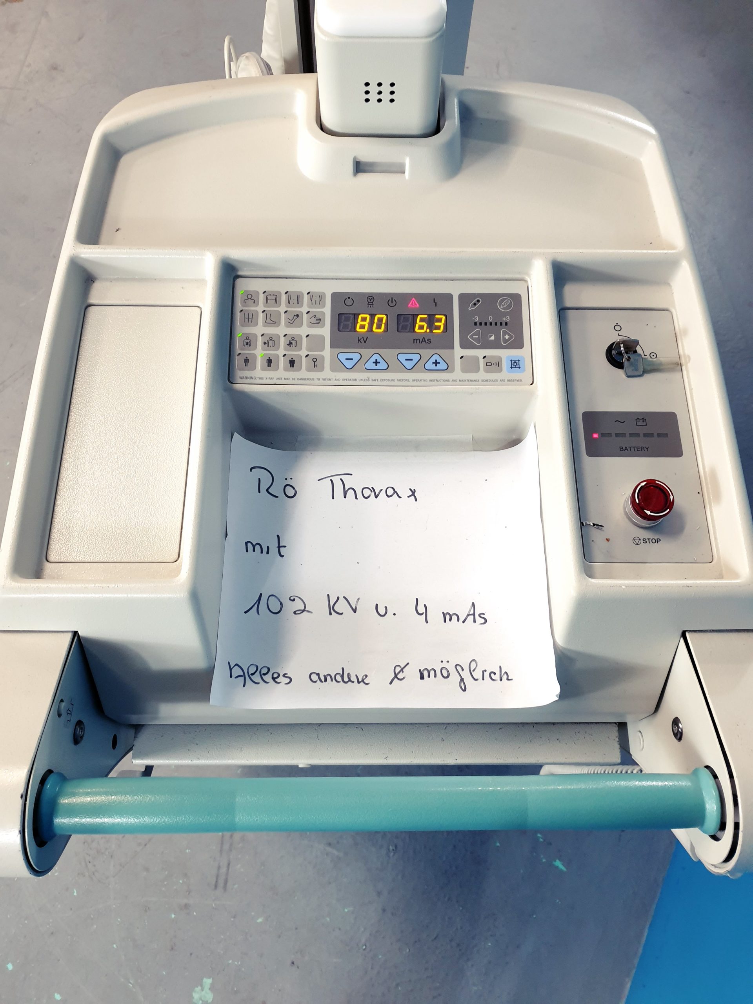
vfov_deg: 67.3
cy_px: 502
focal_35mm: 26
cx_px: 376
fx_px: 754
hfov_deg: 53.1
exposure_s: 1/50
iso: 200
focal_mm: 4.3
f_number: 1.5
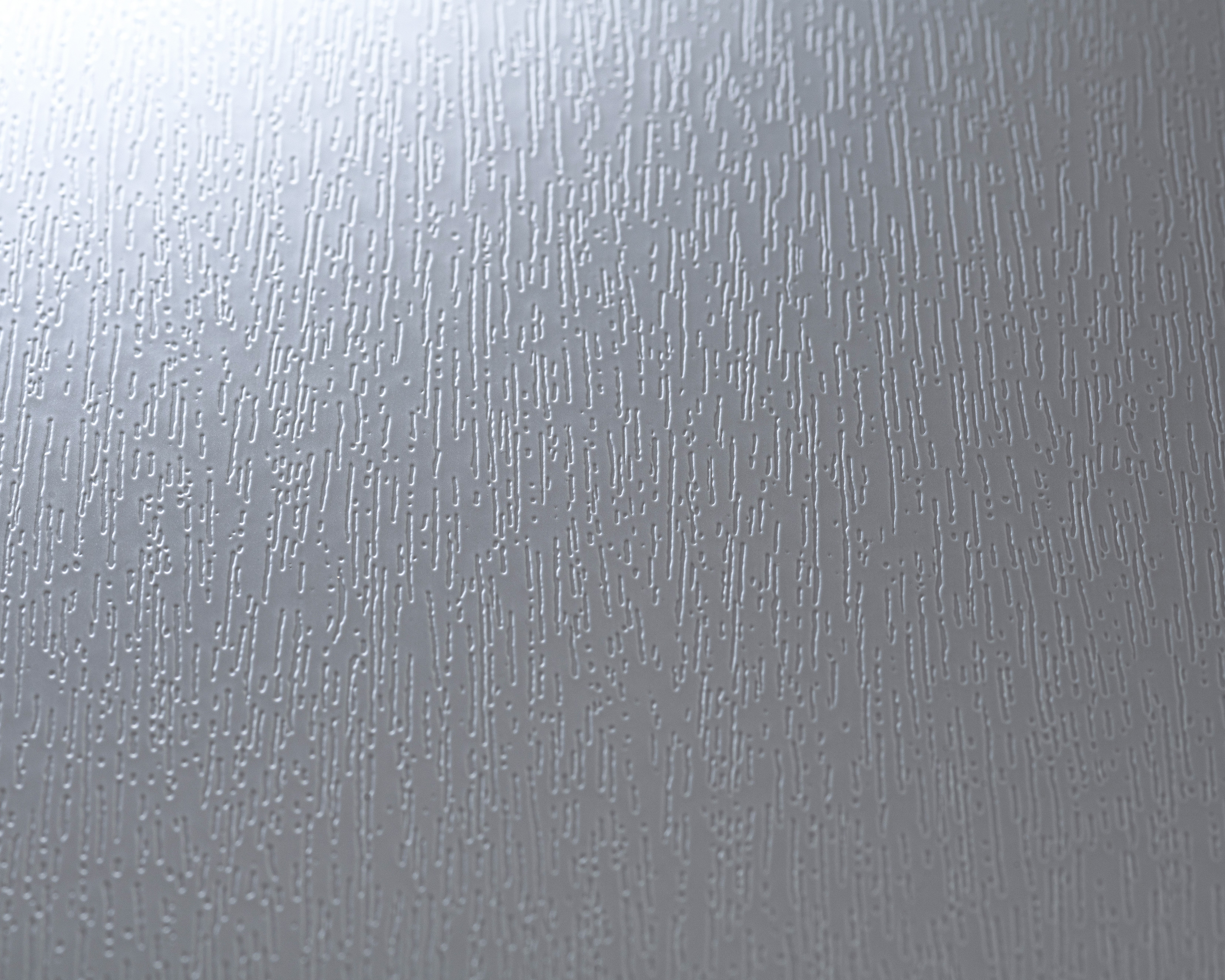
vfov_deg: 13.0
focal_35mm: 119
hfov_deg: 16.2
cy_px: 490
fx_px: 4315
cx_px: 533
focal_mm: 105
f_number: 16
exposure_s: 3
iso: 100
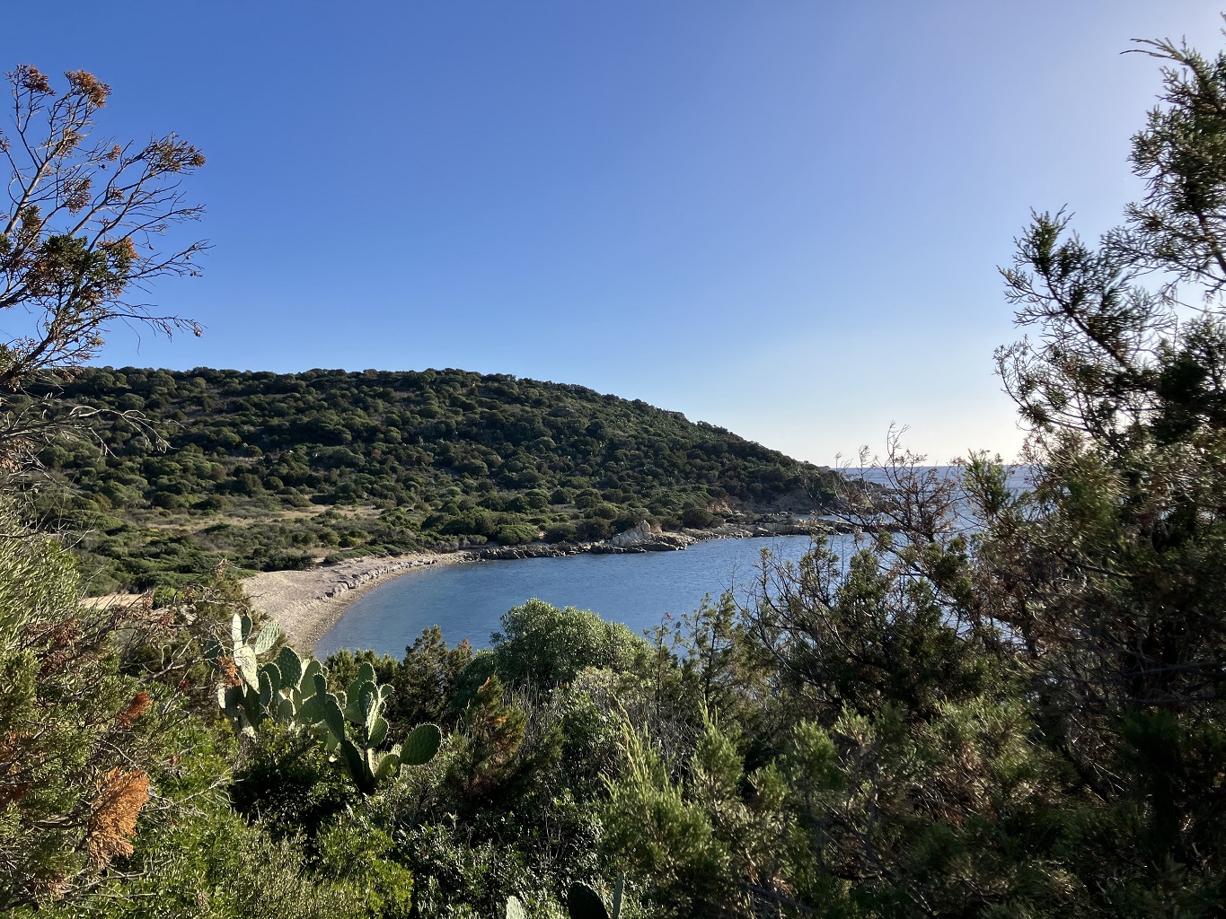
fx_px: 992
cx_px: 613
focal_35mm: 28
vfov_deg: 49.8
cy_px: 460
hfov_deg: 63.4
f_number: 1.8
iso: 32
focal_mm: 3.99
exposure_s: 1/2703
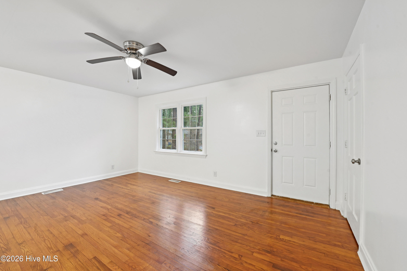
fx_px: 158
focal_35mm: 14
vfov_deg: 81.2
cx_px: 204
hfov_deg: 104.3
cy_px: 136
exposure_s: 1/3.33
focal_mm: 14
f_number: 9
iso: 200
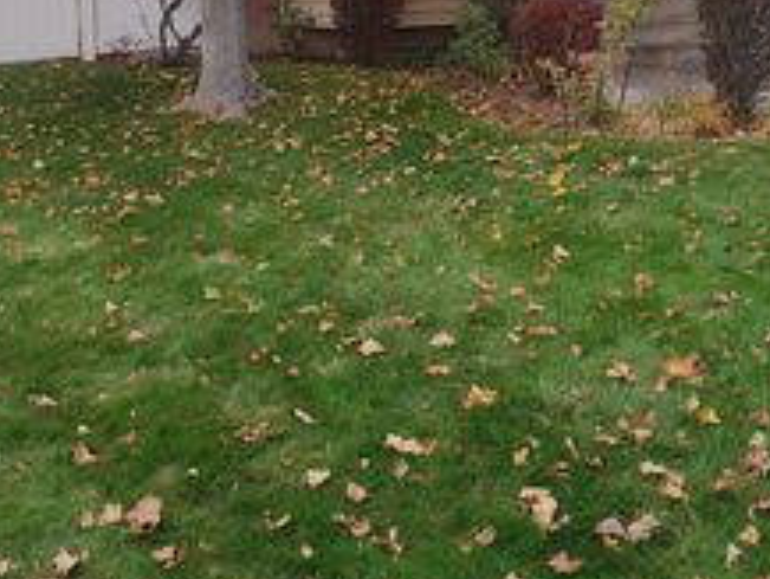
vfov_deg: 25.8
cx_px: 447
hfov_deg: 36.1
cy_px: -36
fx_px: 1180
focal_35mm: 53
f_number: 1.8
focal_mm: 6.06
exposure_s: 1/231
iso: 50
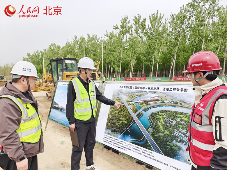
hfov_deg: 73.9
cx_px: 114
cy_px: 85
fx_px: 151
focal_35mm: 23
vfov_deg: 58.9
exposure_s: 1/1421
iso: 50
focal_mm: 6.06
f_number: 1.6
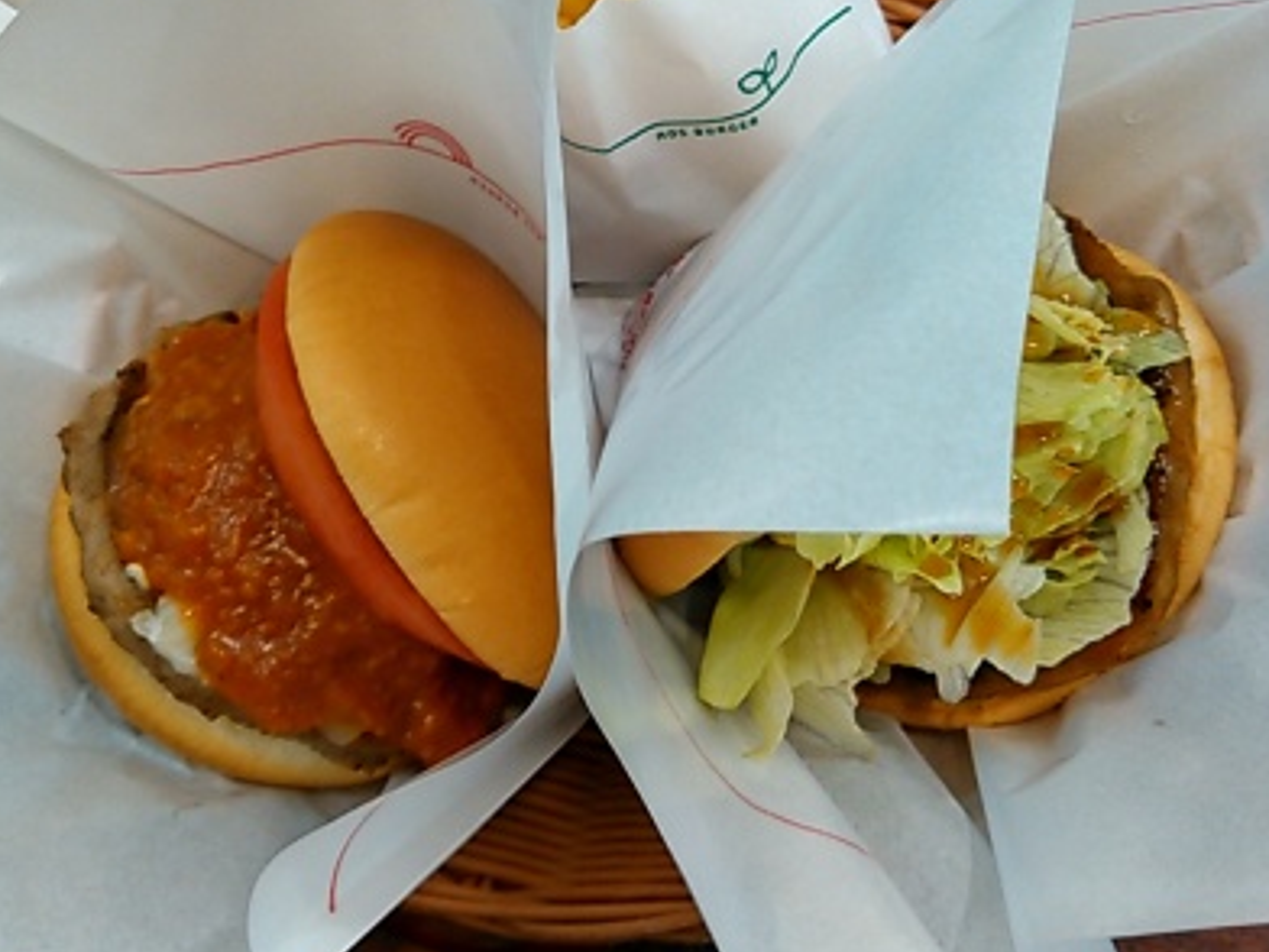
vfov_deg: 29.6
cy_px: 369
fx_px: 1796
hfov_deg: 38.8
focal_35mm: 49
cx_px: 557
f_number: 2.4
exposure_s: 1/16.7
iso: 100
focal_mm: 4
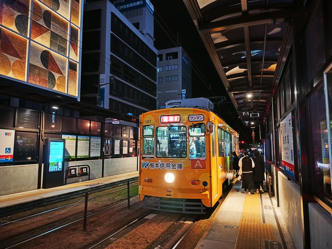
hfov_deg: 71.6
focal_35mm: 24
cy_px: 124
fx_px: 230
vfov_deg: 56.8
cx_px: 166
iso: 1891
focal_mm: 5.24
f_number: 1.7
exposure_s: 1/22
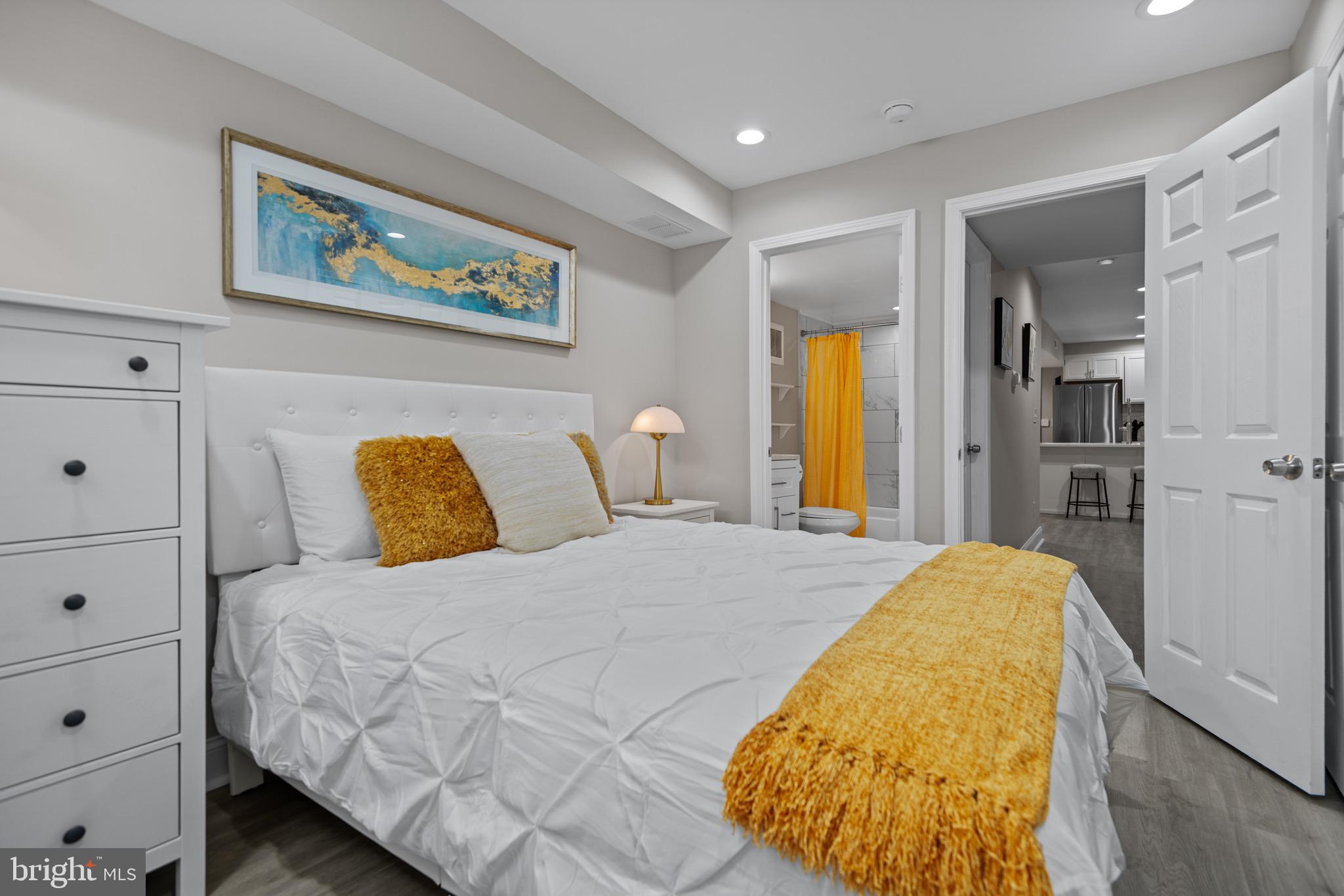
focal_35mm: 16
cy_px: 448
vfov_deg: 73.7
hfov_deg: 96.7
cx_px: 672
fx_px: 597
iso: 100
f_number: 8
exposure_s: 1/13
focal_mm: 16
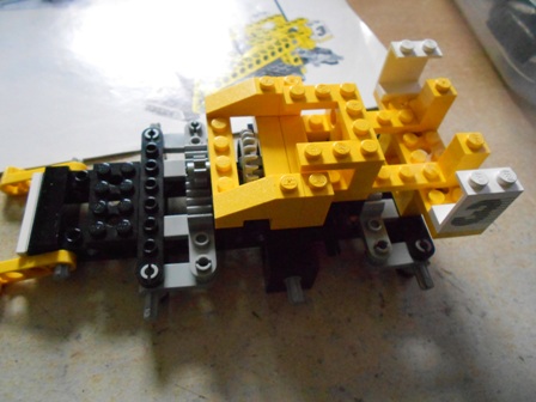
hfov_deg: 67.3
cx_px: 268
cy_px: 201
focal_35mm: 26
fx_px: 403
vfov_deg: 53.1
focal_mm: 4.6
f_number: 3.2
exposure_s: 1/10
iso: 800
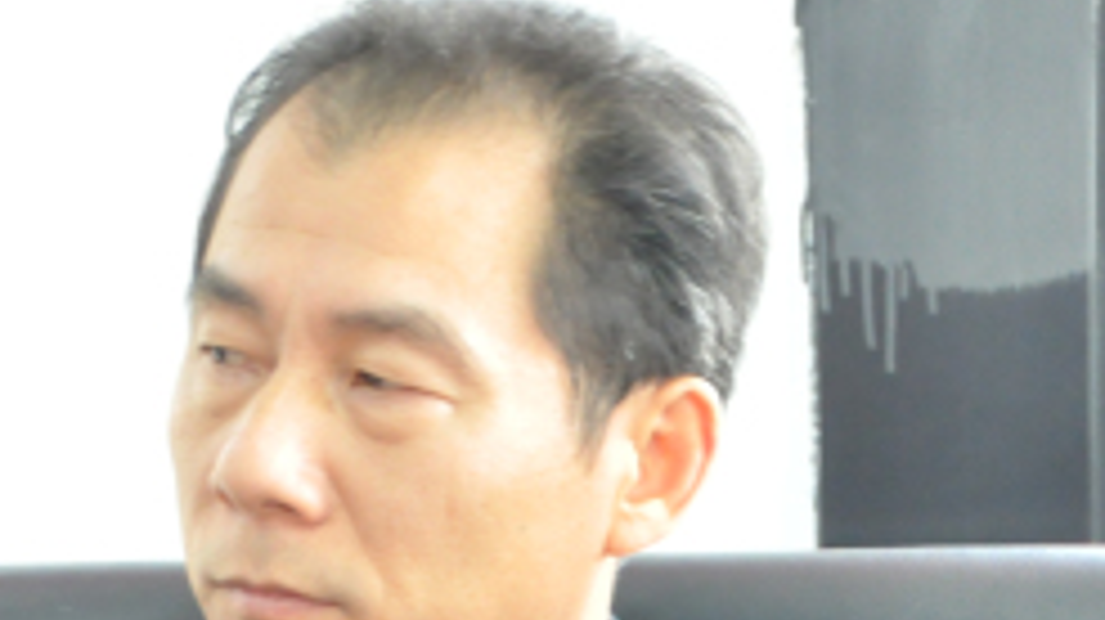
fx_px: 8140
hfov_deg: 7.8
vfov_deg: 4.3
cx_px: 292
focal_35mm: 278
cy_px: 1047
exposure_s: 1/20
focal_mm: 58
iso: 1400
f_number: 5
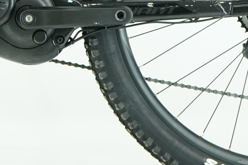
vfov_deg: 6.0
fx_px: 1536
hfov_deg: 9.1
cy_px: -147
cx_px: -64
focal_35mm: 223
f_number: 5
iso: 2000
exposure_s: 1/200
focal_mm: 49
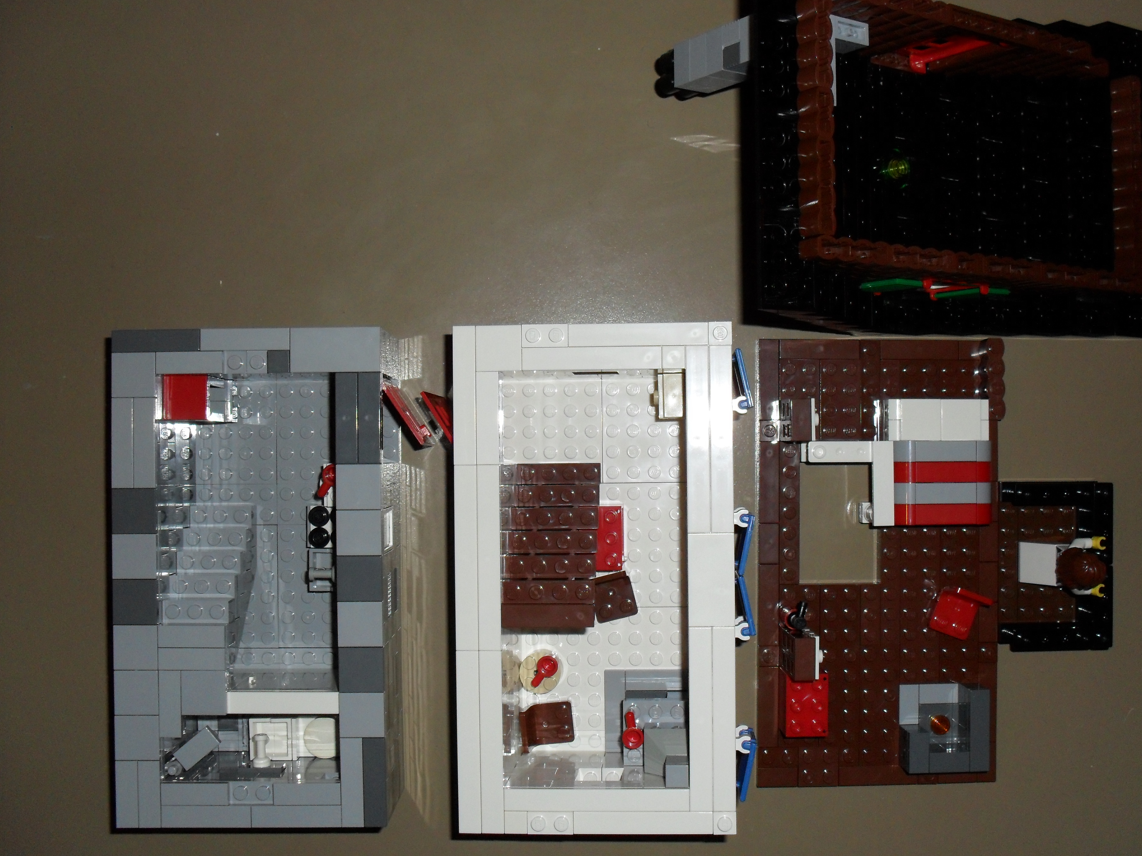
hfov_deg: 47.8
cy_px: 396
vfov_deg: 36.8
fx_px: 1287
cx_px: 635
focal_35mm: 39
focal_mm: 6.3
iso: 200
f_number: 3.2
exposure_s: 1/45
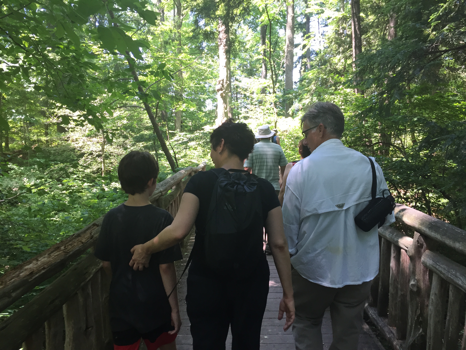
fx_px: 390
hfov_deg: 61.7
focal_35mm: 29
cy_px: 175
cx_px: 233
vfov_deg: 48.2
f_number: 2.2
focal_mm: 4.15
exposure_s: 1/60
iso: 40
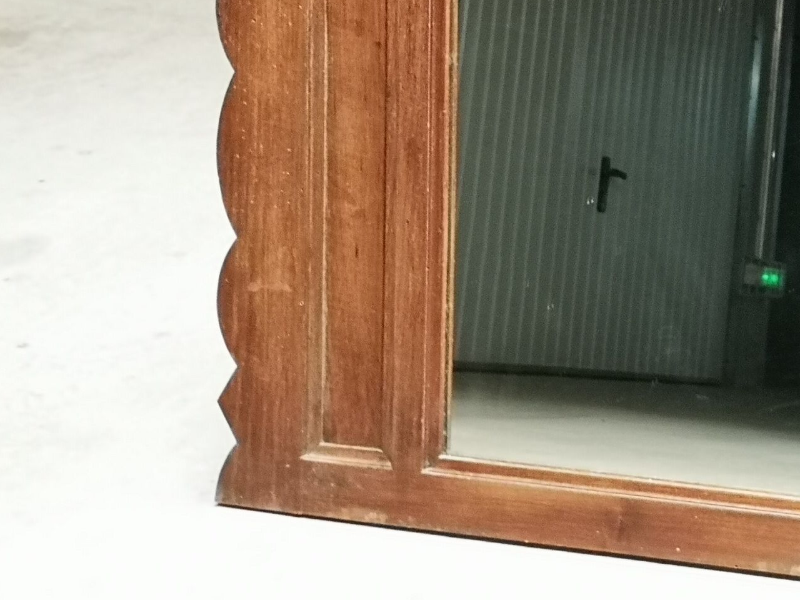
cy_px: 178
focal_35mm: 114
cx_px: 996
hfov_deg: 16.5
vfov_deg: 13.0
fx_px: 2635
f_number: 1.8
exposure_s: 1/33.3
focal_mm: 5.58
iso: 200
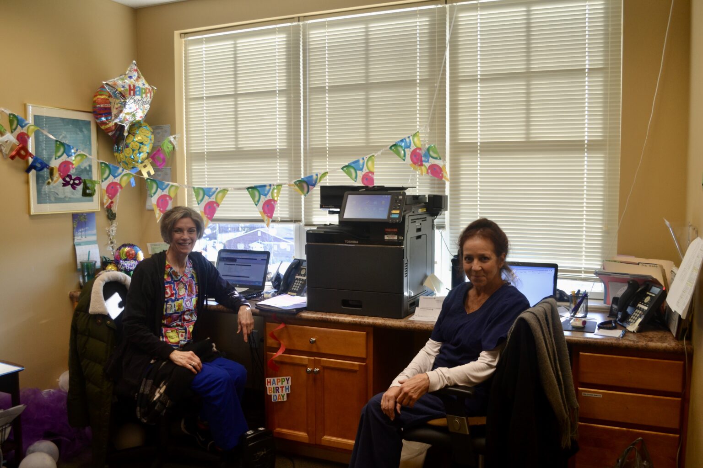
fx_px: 586
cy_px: 234
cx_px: 352
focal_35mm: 30
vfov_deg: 43.6
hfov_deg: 61.9
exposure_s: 1/80
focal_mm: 20
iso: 400
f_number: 4.5
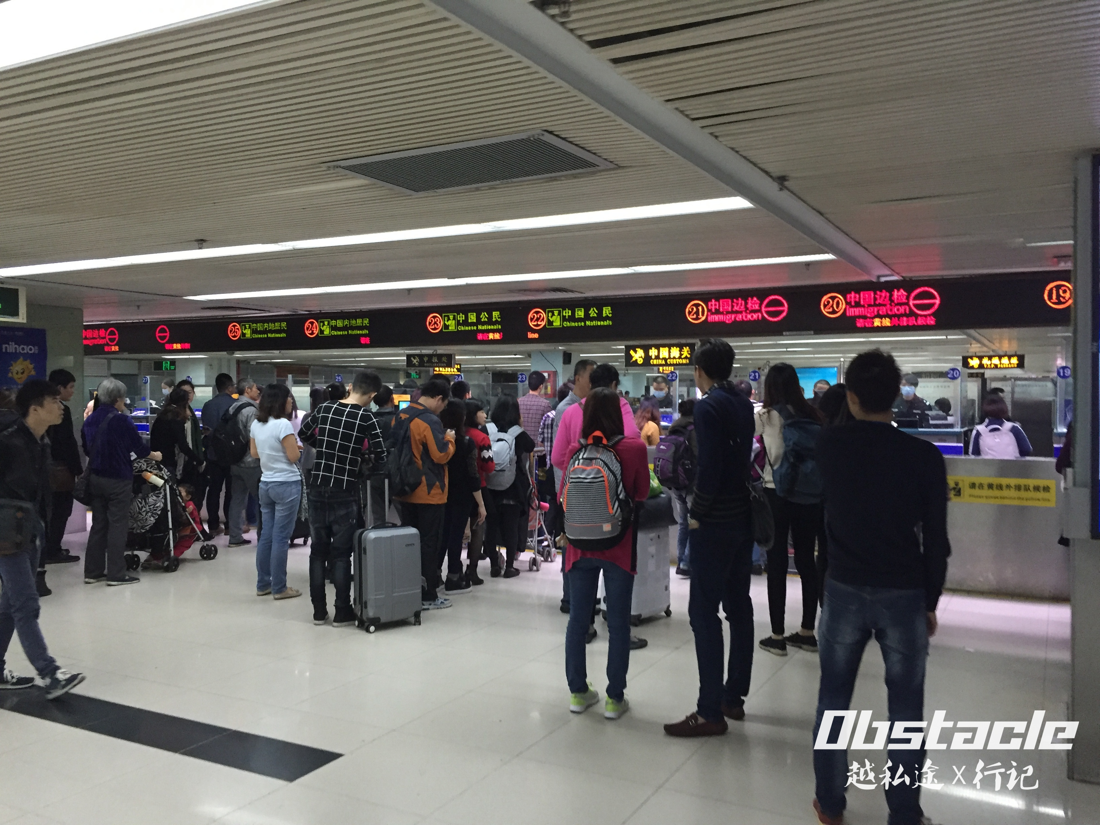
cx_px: 550
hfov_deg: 61.7
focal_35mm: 29
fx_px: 922
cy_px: 412
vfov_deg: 48.2
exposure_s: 1/33
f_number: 2.2
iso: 200
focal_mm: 4.15
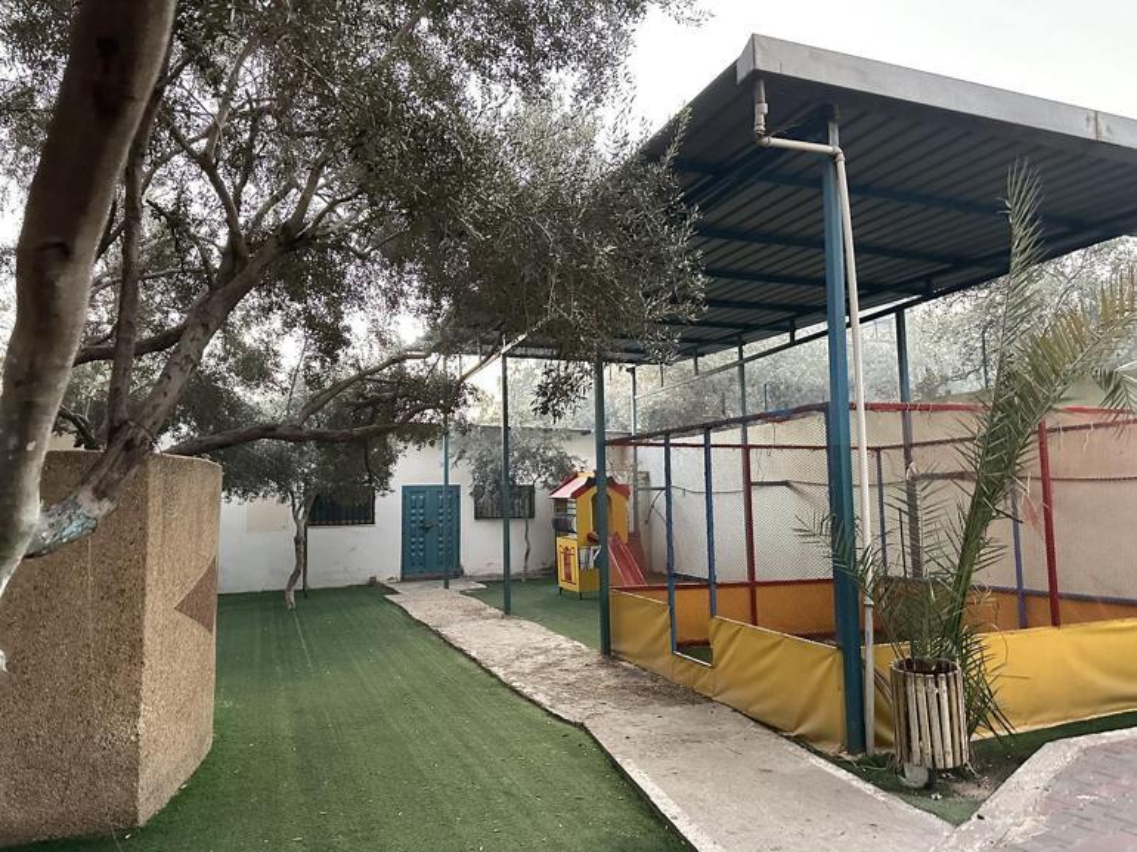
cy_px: 426
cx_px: 568
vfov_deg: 56.8
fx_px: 788
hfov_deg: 71.6
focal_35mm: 24
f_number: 1.78
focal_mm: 6.86
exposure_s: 1/30
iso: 1250
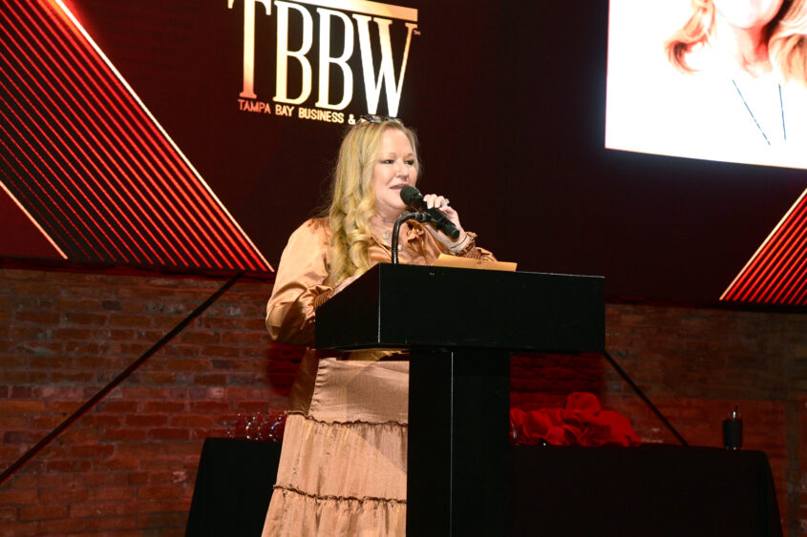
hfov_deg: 30.5
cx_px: 404
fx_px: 1479
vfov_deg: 20.6
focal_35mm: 66
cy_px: 268
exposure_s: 1/125
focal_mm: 66
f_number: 5.6
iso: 2500
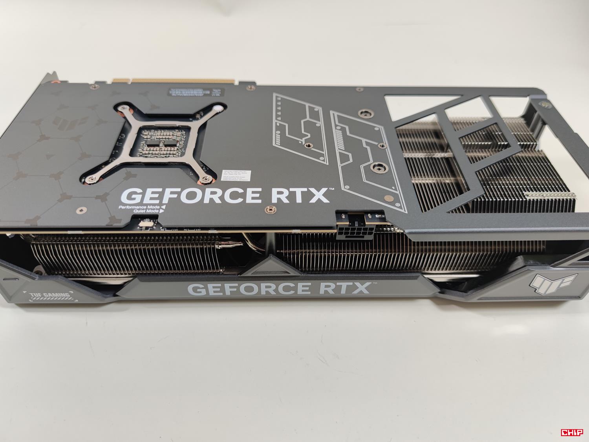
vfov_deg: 54.9
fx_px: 425
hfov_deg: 69.4
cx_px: 294
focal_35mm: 25
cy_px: 221
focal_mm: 6.78
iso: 82
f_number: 1.85
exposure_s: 1/100
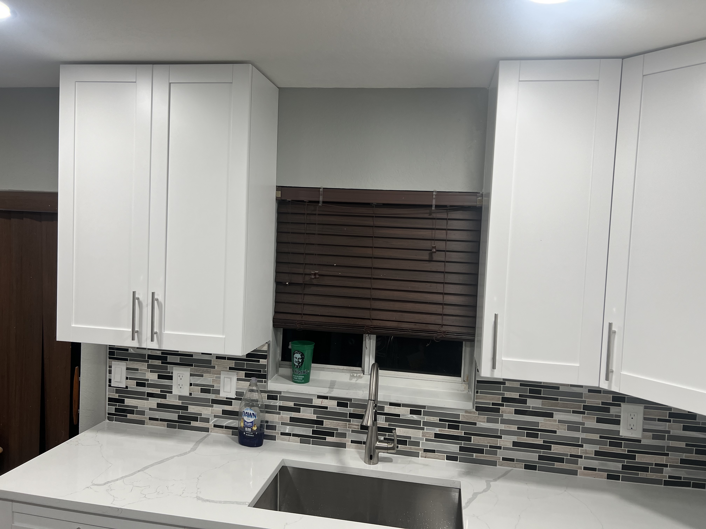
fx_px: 530
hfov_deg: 67.3
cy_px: 264
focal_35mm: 26
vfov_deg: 53.1
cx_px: 353
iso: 80
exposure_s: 1/120
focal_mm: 5.7
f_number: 1.5
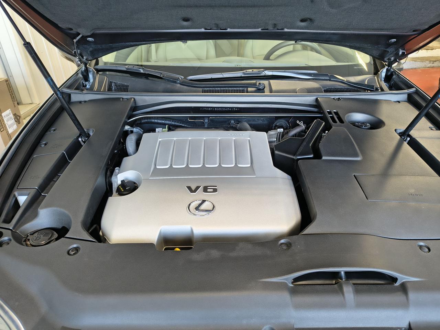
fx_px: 305
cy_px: 165
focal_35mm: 24
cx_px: 220
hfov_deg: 71.6
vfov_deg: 56.8
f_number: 1.8
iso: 337
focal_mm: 5.56
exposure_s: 1/100
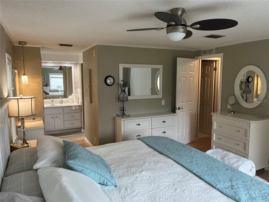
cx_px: 134
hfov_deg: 67.3
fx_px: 202
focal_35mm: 26
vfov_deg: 53.1
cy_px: 101
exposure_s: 1/120
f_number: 1.6
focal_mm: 5.1
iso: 80
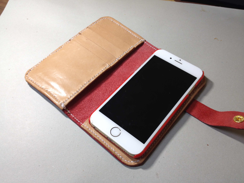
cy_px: 92
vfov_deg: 40.7
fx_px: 247
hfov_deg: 52.6
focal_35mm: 35
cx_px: 122
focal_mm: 4.28
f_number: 2.4
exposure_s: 1/40
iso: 50
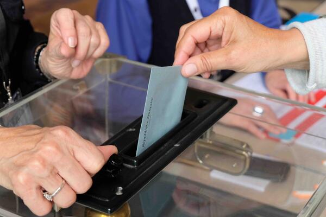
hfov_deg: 27.0
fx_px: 679
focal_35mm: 75
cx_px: 163
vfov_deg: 18.2
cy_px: 108
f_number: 5.6
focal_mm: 50
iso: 640
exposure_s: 1/60
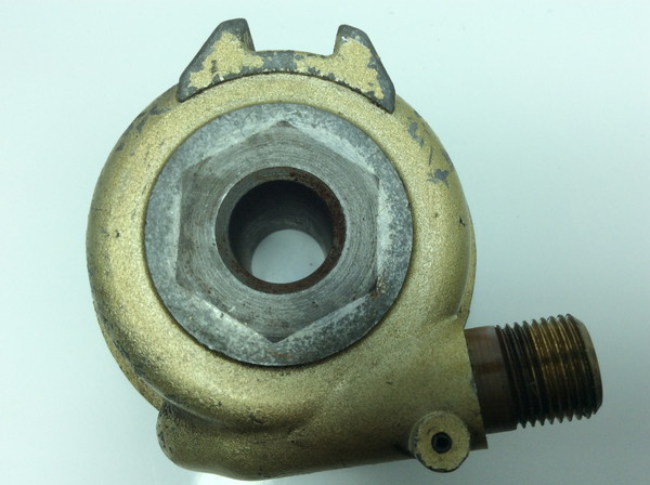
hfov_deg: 56.9
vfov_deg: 44.0
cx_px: 325
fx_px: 600
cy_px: 242
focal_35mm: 32
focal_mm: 3.3
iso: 32
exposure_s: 1/374
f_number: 2.4
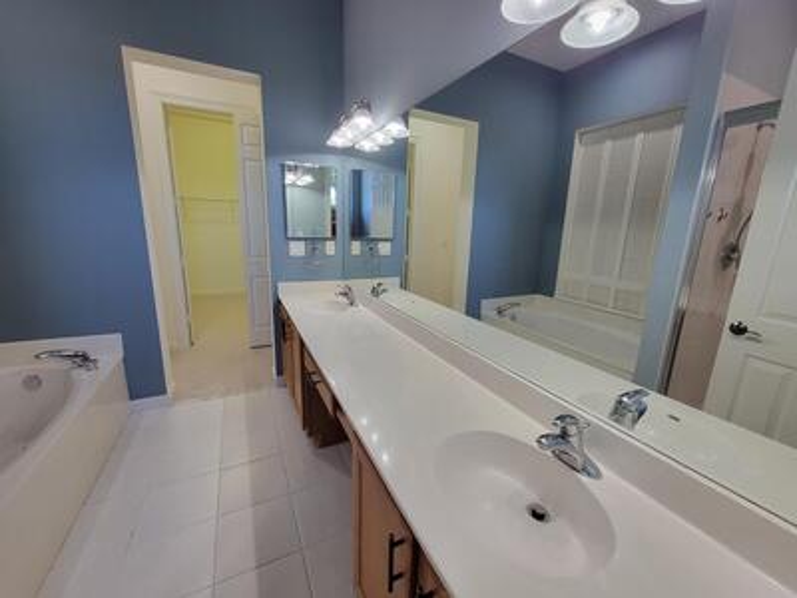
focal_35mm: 13
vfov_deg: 89.9
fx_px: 299
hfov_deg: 106.2
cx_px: 398
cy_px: 299
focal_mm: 2.2
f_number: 2.2
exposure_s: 1/60
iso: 160
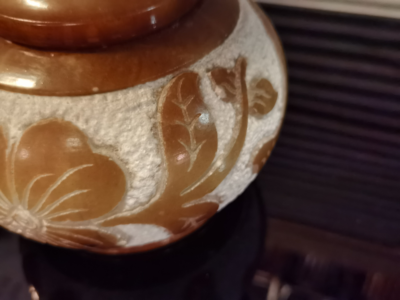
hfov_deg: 56.8
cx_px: 200
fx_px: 370
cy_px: 150
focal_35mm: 32
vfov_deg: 44.2
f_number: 1.9
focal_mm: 6.71
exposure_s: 1/20
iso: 800
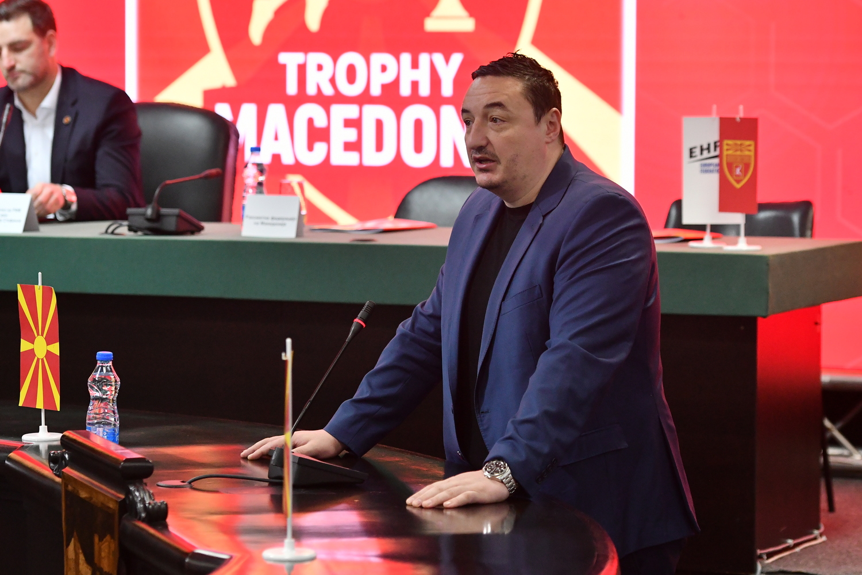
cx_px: 431
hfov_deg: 13.7
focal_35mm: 150
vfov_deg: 9.1
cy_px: 288
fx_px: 3591
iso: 2000
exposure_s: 1/200
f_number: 3.2
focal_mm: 100
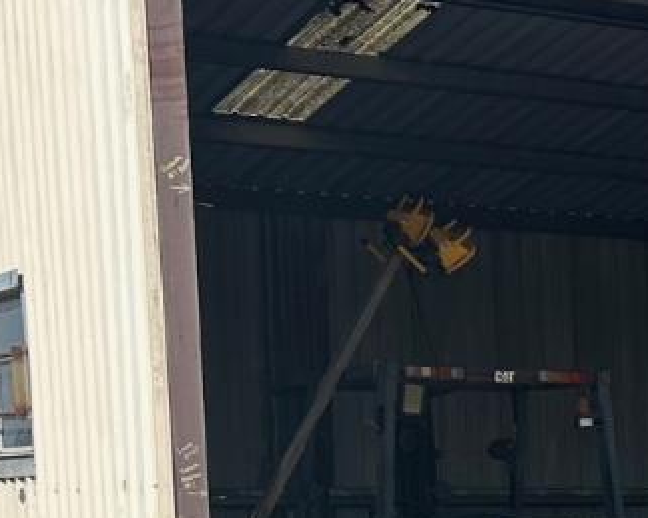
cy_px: 645
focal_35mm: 118
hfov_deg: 14.2
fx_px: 2262
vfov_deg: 12.7
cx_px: 1218
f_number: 1.5
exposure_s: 1/3704
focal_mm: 5.7
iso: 50
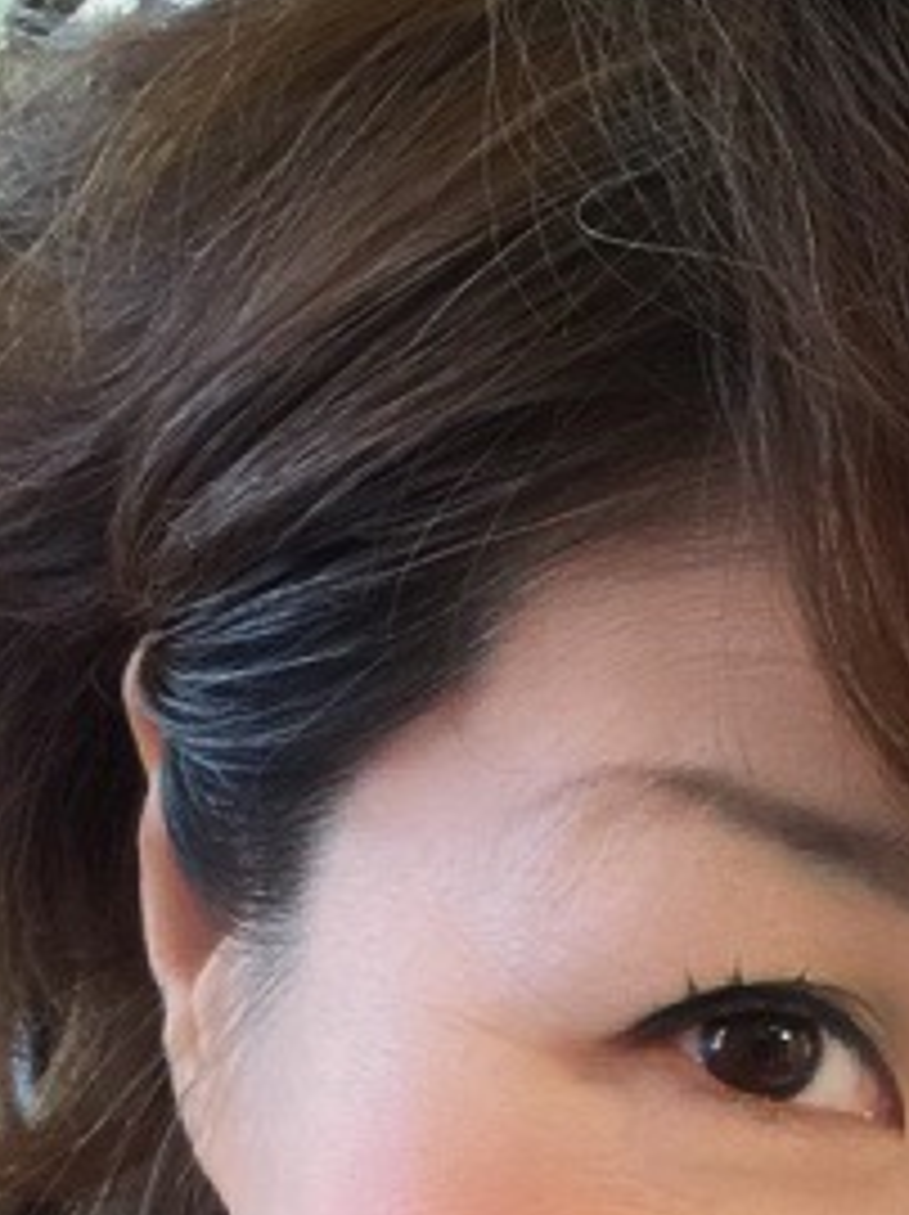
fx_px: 3858
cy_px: 1508
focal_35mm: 110
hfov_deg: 13.0
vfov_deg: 17.0
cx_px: 1148
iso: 50
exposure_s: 1/30
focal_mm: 4.15
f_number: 2.2
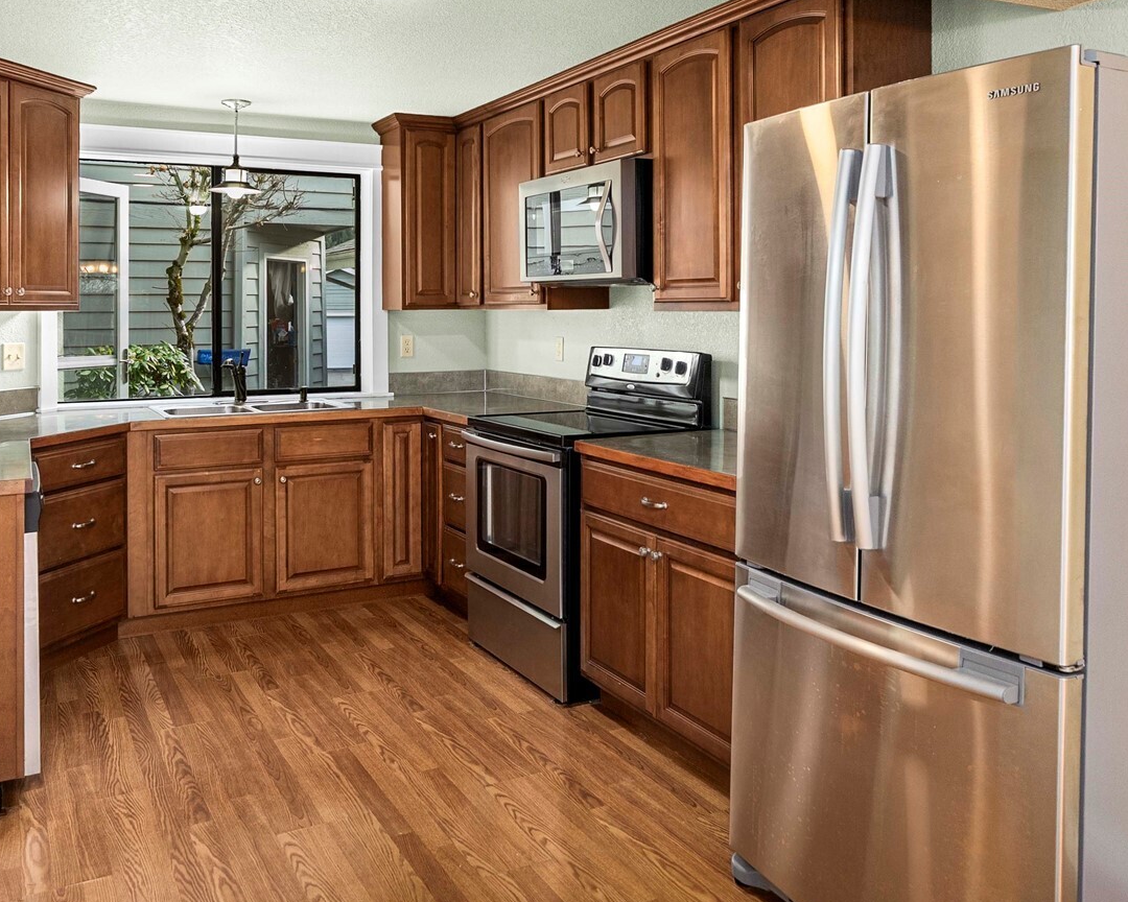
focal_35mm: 28
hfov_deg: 62.0
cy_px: 371
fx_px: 935
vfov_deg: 51.3
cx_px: 502
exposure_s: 1/10
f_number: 7.1
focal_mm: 19
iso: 1000
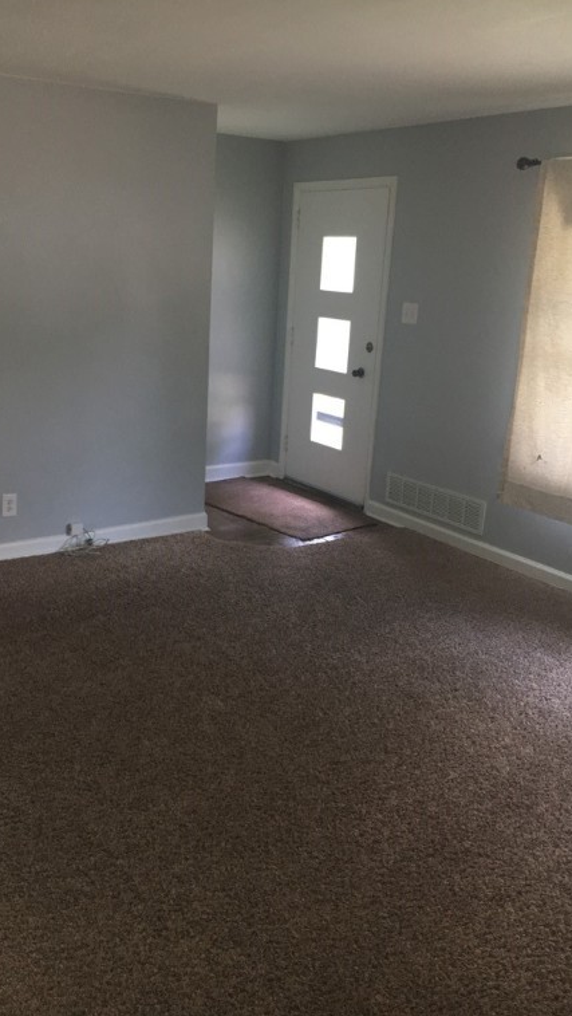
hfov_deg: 36.6
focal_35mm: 32
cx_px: 224
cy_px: 504
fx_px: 862
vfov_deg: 61.0
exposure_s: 1/30
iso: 64
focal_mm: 4.15
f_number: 2.2
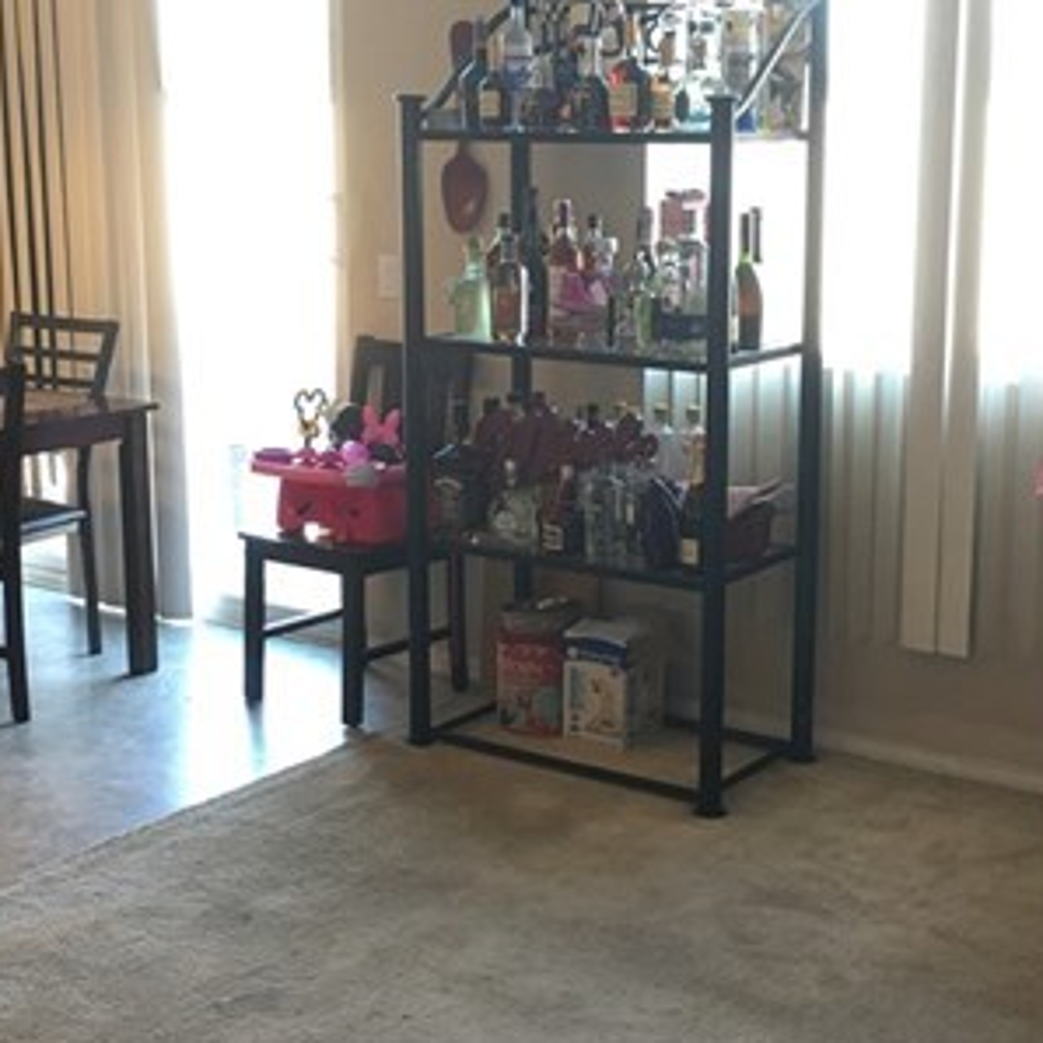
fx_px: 1875
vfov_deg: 31.1
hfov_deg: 31.1
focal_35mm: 55
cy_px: 500
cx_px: 570
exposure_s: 1/15
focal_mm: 4.15
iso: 32
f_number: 2.2
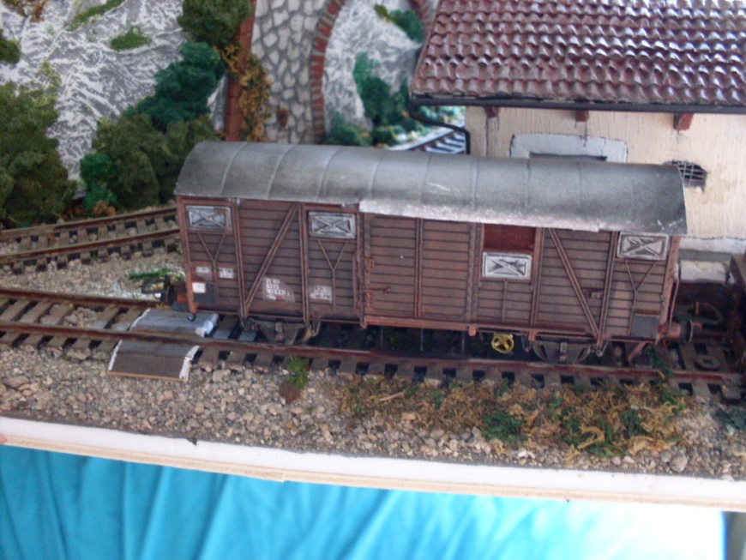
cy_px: 280
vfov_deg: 37.7
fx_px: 819
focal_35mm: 38
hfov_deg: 49.0
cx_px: 373
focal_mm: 6.3
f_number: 2.8
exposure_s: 1/3
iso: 200
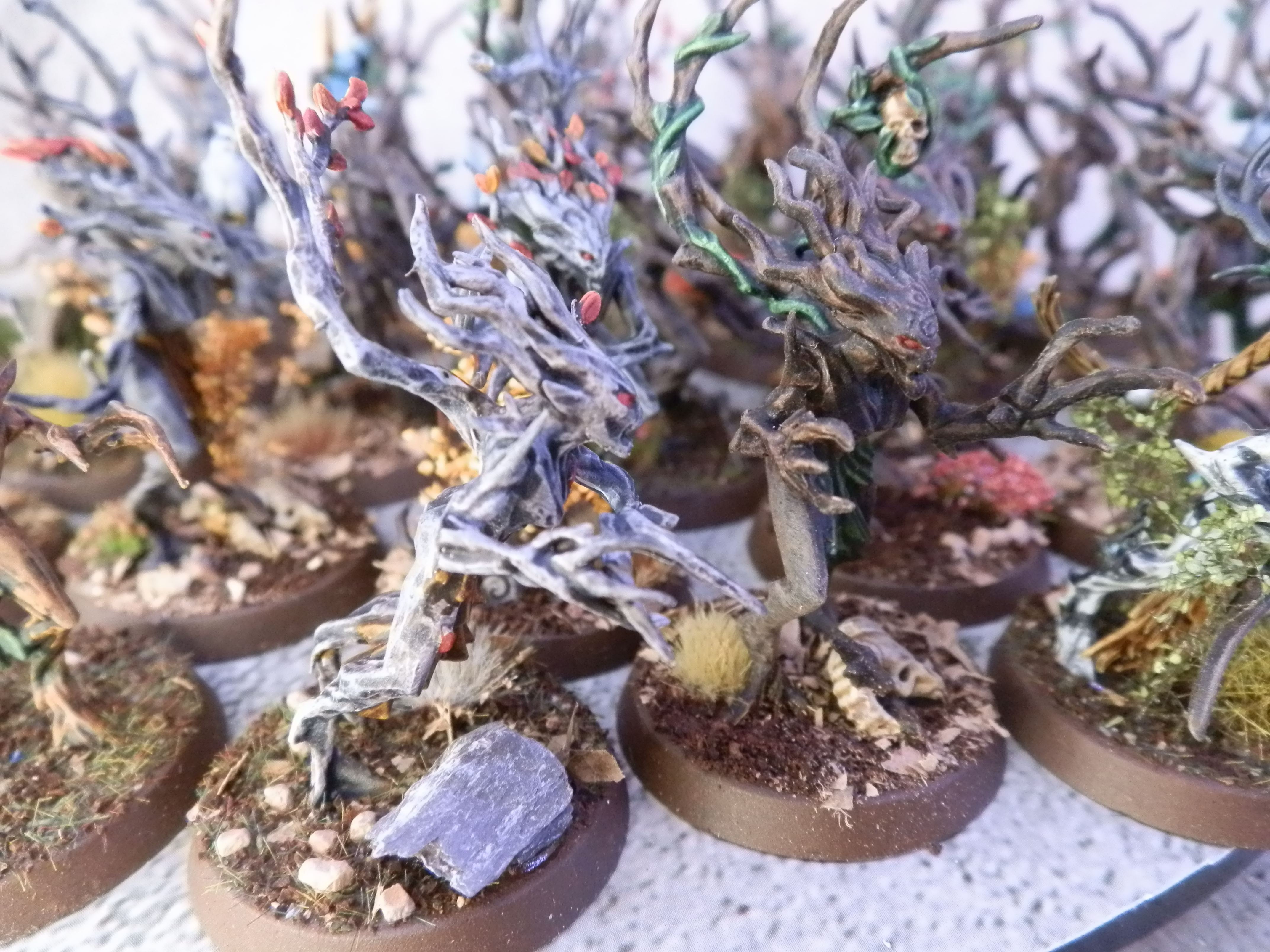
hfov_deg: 63.4
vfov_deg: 49.7
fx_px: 1027
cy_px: 476
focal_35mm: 28
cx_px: 635
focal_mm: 5
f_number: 3.1
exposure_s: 1/50
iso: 400
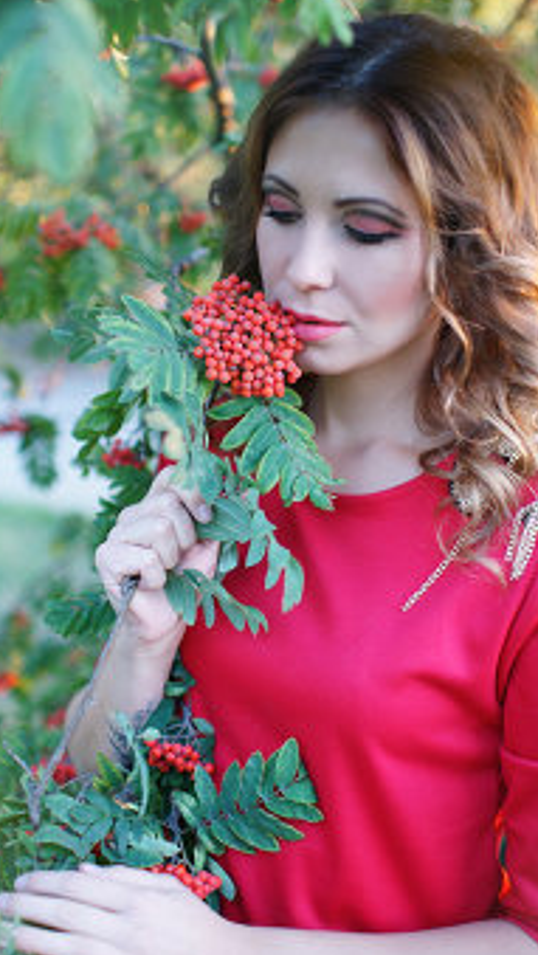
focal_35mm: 42
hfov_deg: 28.4
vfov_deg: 48.2
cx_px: 255
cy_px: 416
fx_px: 1064
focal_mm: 35
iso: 200
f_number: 2
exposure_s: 1/40
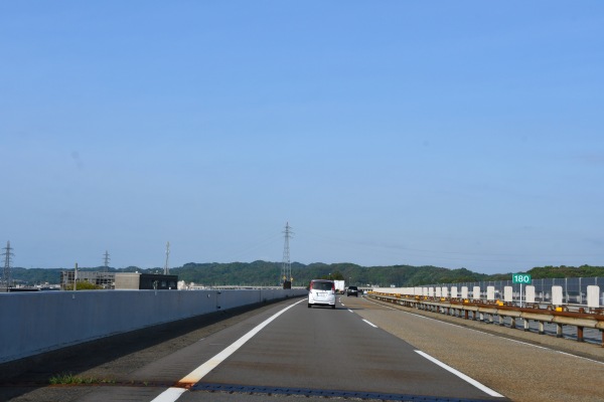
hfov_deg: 38.2
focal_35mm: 52
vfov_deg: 26.0
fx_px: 872
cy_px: 201
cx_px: 302
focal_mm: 35
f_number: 11
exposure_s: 1/500
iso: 400
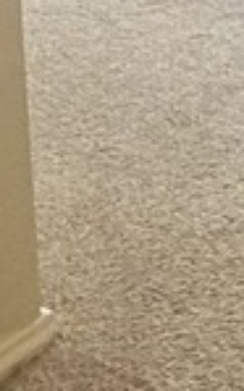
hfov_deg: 8.0
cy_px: -446
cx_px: 708
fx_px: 1523
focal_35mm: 143
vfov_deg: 12.5
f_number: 2.2
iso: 200
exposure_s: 1/60
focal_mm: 2.22
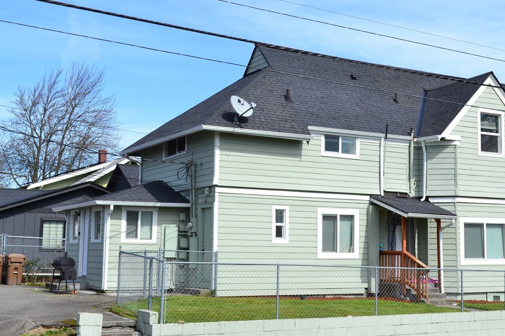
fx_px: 785
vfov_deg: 24.2
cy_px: 140
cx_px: 323
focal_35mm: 56
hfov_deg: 35.4
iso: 400
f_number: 11
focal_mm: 28
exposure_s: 1/400
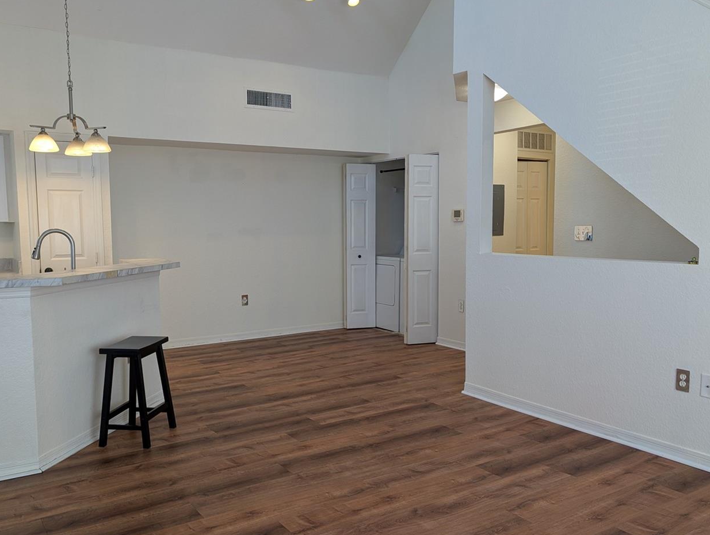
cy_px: 278
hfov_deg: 58.3
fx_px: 637
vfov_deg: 45.5
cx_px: 355
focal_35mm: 31
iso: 31
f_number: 1.68
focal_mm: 6.9
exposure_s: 1/40
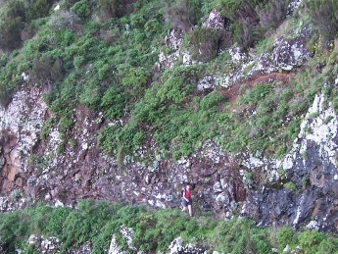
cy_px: 182
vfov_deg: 22.1
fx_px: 645
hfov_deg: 29.4
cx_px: 157
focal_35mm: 66
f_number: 2.8
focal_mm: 6.3
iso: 80
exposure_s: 1/50
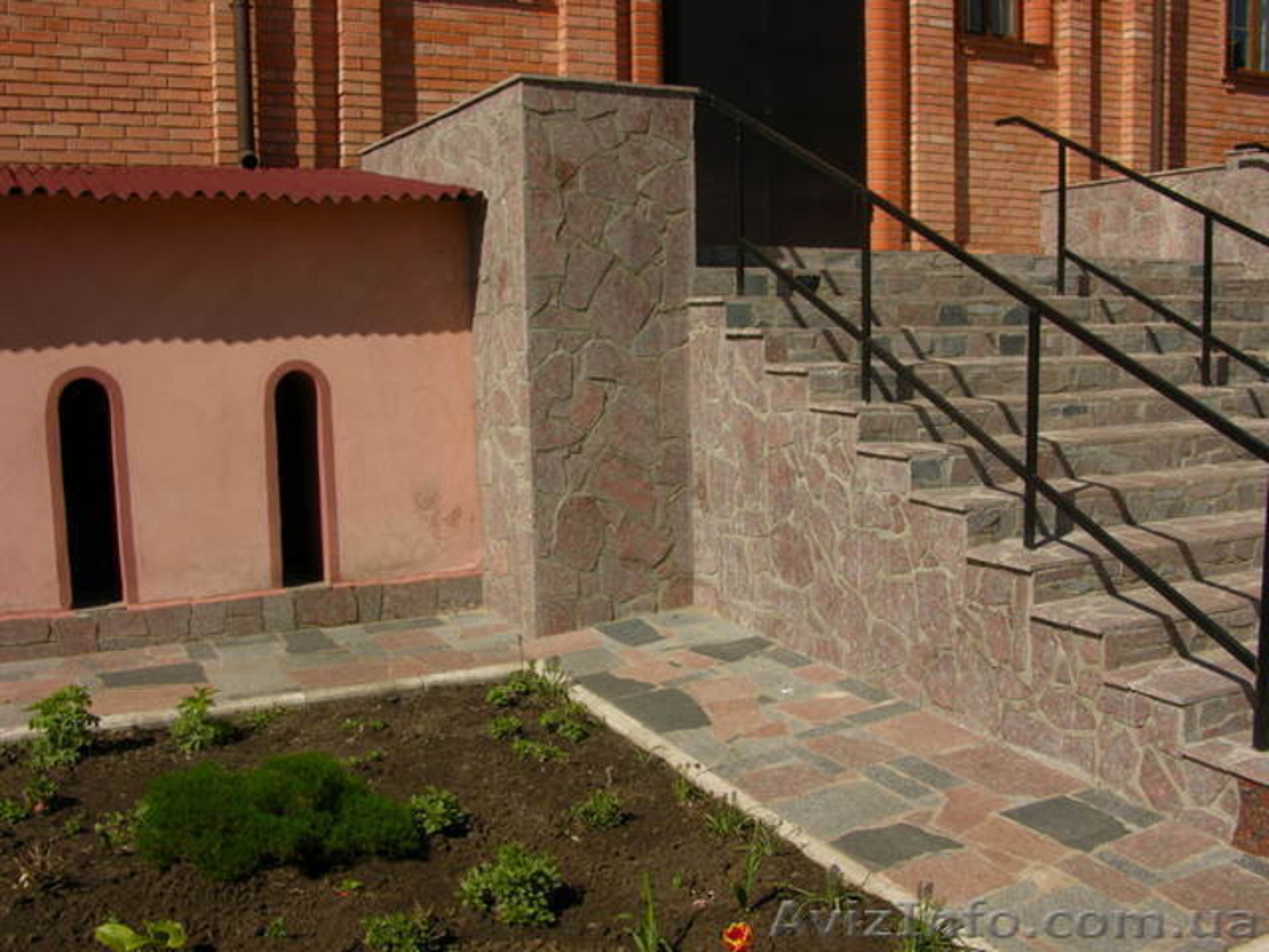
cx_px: 634
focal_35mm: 35
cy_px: 476
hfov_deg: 52.6
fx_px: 1283
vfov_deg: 40.7
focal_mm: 8.9
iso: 50
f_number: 8
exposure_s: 1/181
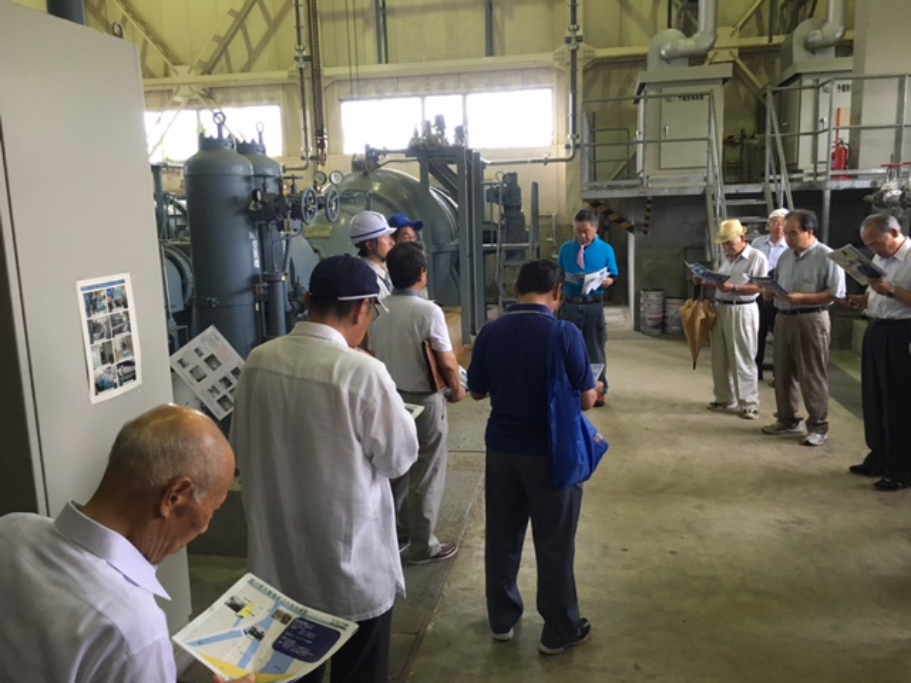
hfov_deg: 61.7
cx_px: 456
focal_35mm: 29
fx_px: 763
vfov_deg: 48.2
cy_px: 342
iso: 125
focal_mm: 4.15
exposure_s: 1/30
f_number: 2.2
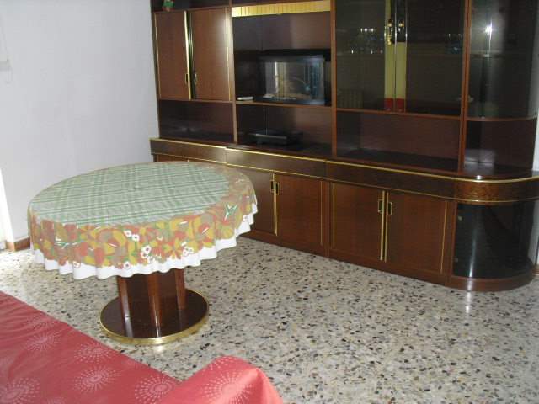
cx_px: 270
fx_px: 561
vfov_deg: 39.7
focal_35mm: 36
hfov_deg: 51.4
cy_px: 202
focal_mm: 6.3
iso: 400
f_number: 3.1
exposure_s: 1/60
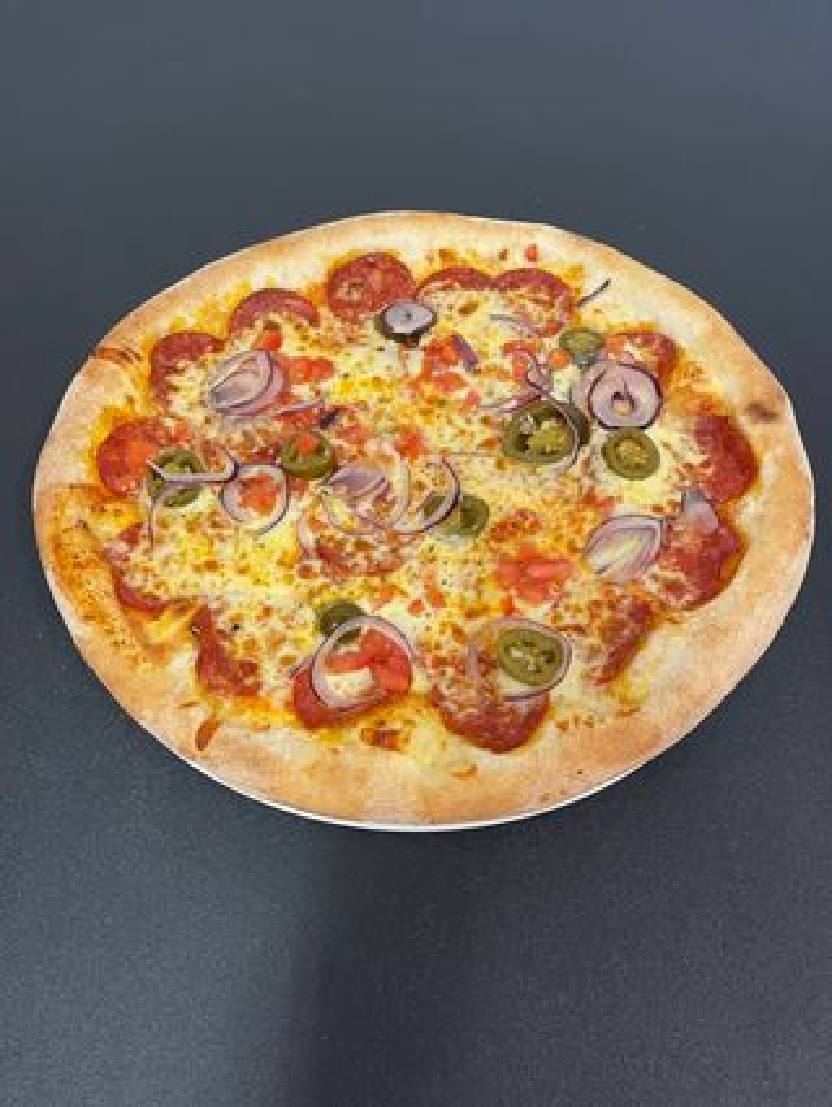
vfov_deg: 67.3
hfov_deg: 53.1
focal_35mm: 26
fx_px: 832
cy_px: 554
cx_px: 416
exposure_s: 1/50
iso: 200
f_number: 1.6
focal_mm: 5.1
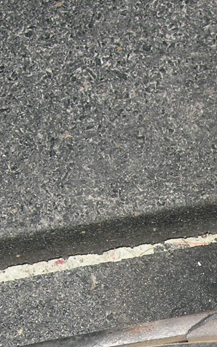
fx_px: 1106
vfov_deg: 17.3
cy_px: 366
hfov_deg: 11.0
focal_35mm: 117
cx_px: 240
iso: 64
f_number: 4.8
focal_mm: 7.8
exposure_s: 1/60.1
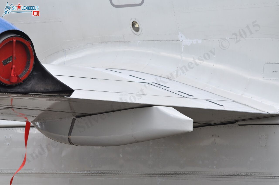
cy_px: 92
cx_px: 140
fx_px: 2438
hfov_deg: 6.5
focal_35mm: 315
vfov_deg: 4.4
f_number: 8
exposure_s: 1/200
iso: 200
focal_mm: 210
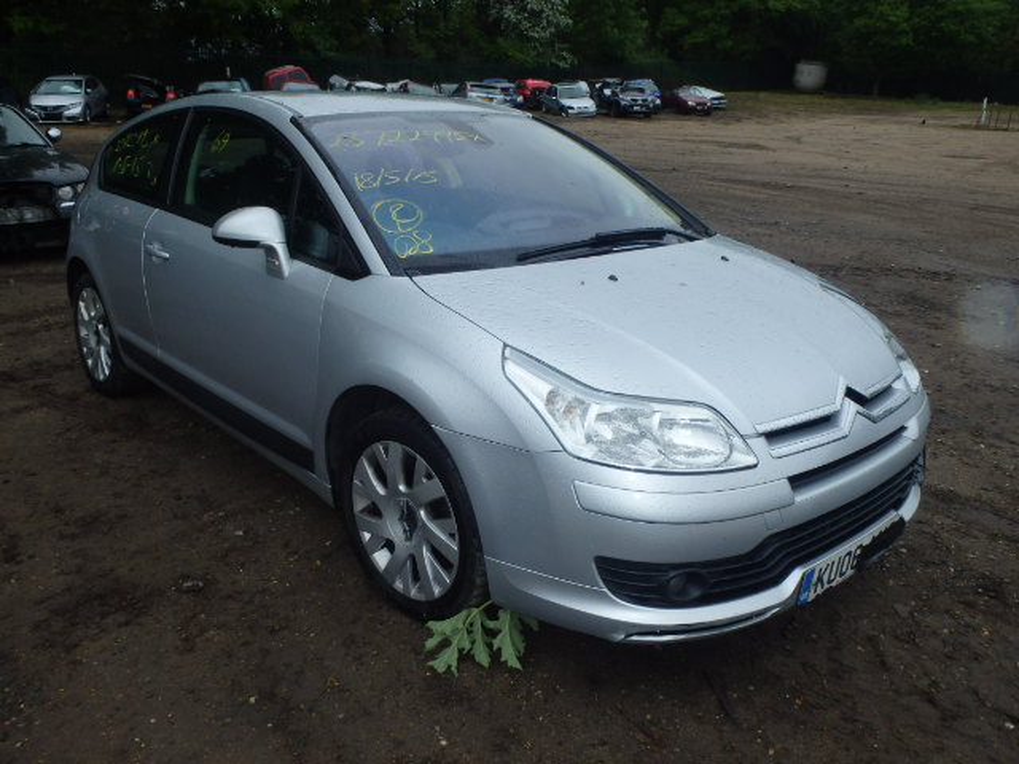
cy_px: 382
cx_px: 510
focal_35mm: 30
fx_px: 883
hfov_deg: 60.0
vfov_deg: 46.8
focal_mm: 5.4
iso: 125
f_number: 4.1
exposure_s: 1/400
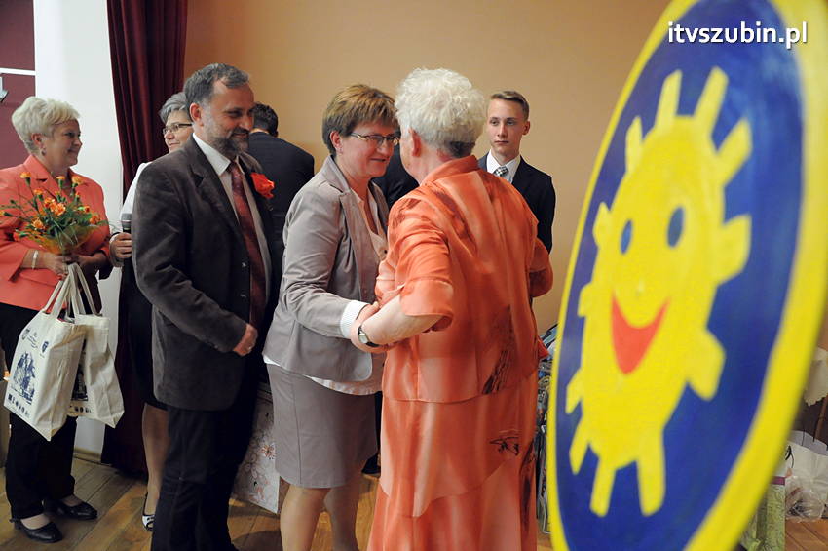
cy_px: 276
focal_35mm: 32
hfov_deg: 59.5
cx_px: 414
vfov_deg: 41.6
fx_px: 724
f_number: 5
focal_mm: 21
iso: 2500
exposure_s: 1/80
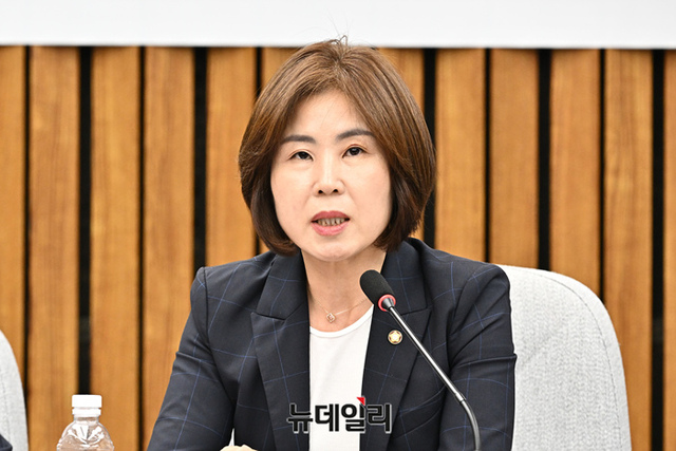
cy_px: 226
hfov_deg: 8.6
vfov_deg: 5.7
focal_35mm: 240
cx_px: 338
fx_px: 4507
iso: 2500
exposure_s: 1/250
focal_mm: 240
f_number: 6.3
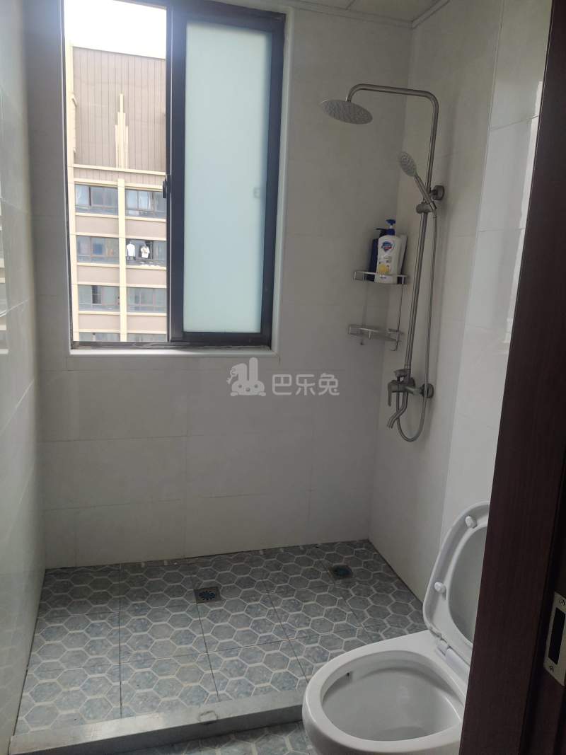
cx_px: 283
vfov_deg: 69.4
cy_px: 378
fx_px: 545
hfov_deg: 54.9
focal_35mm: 25
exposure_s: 1/527
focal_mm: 4.71
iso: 50
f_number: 1.8
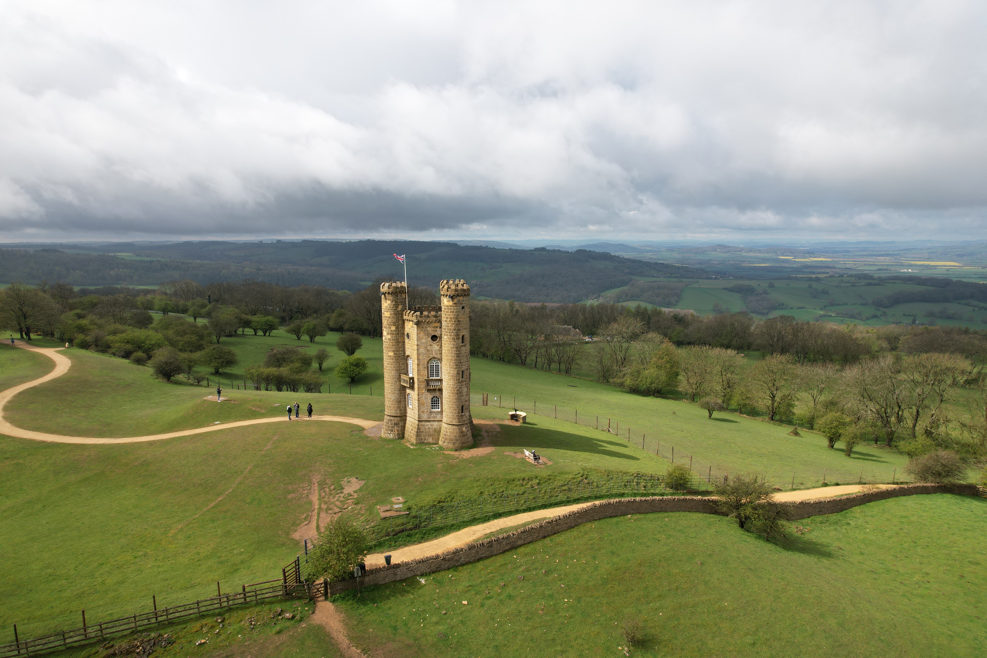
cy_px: 329
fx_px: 603
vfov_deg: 57.2
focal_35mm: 22
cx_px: 494
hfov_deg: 78.6
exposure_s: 1/2000
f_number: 2.8
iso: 100
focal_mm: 8.38
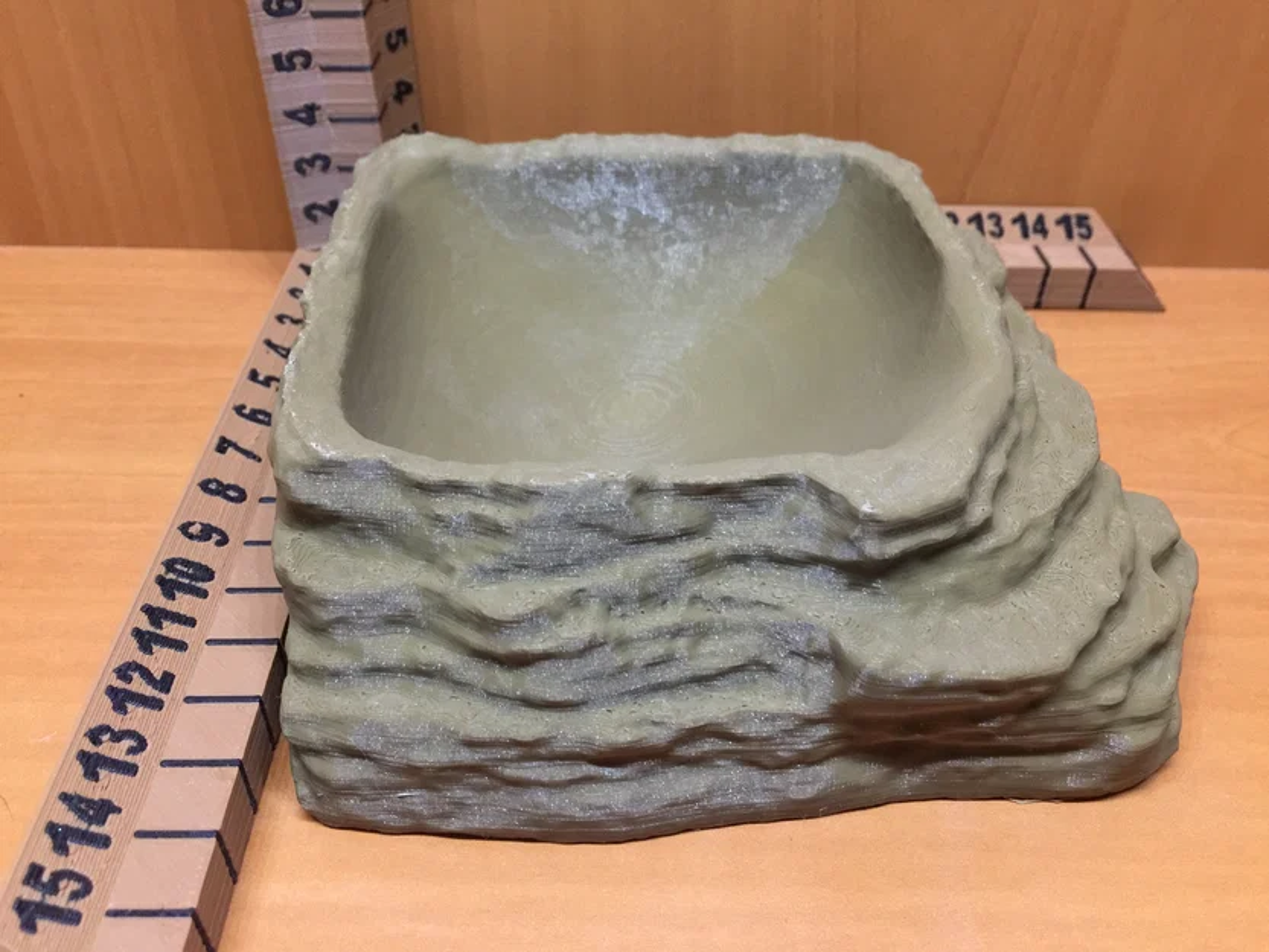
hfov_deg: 61.7
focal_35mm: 29
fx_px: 1063
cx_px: 634
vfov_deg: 48.2
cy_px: 476
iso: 125
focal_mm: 4.15
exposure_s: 1/15
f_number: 2.2
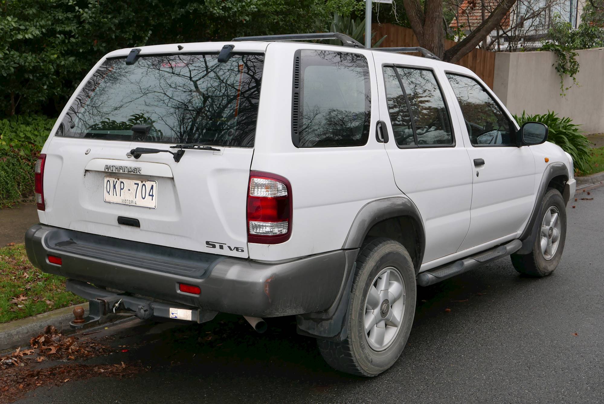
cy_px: 202
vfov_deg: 28.7
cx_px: 302
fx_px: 789
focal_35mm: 47
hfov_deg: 41.9
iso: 200
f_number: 5.6
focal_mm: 21.3
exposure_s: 1/200
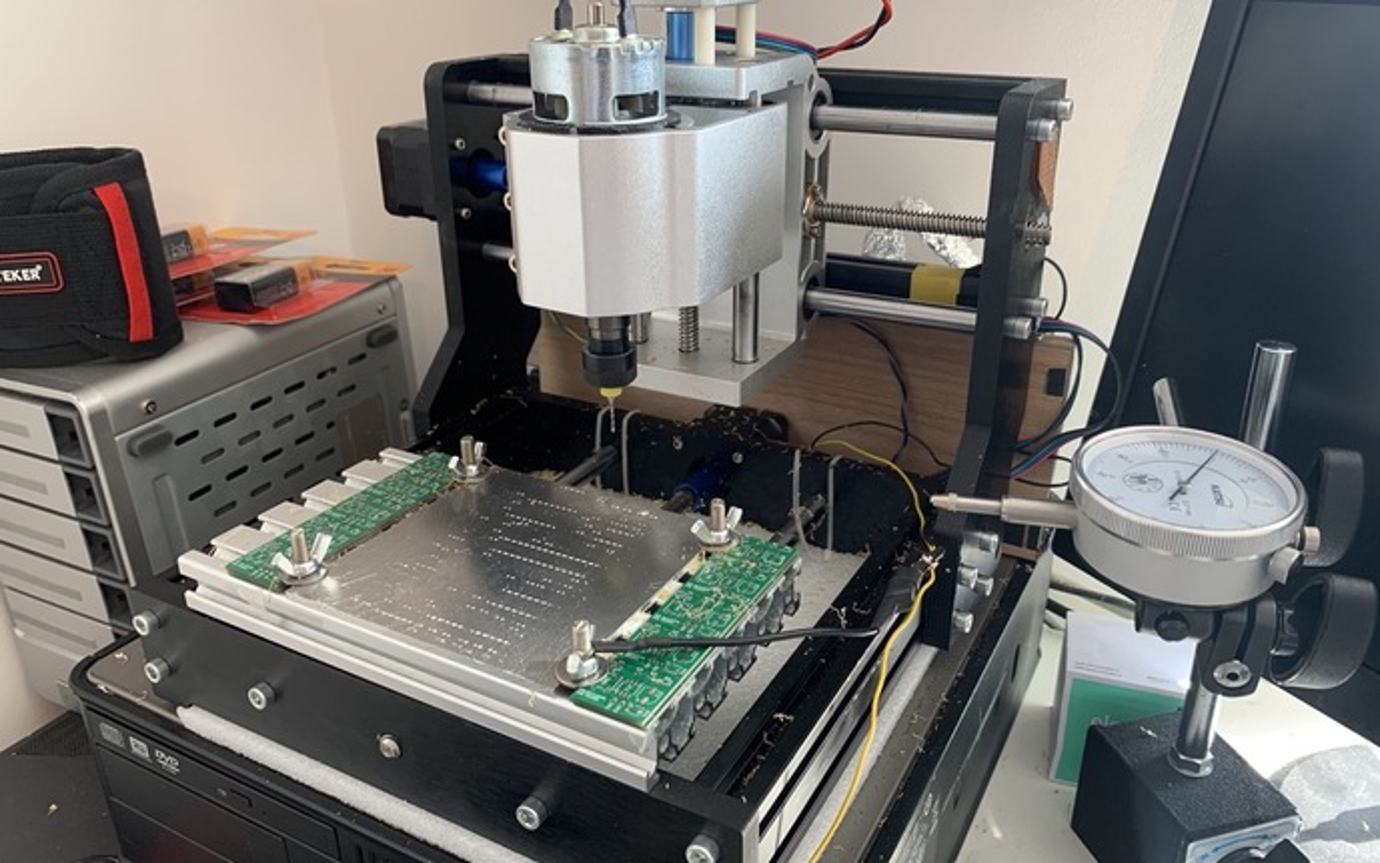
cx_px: 685
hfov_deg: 66.5
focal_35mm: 28
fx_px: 1053
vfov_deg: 44.6
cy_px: 421
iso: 100
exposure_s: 1/72
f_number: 1.8
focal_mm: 4.25
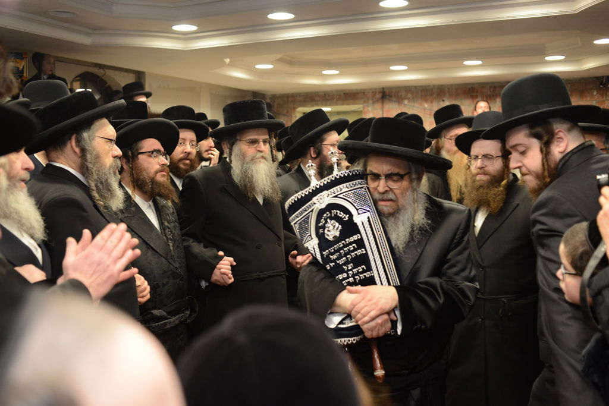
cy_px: 203
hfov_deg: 54.4
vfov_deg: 37.9
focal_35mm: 35
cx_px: 304
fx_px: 592
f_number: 4
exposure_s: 1/250
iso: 1600
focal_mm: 35
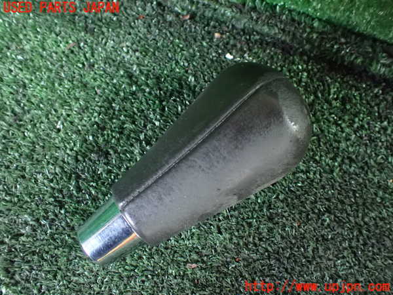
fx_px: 341
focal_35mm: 30
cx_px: 196
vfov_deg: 46.8
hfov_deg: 60.0
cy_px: 148
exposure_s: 1/30
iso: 1600
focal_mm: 5.4
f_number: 2.3
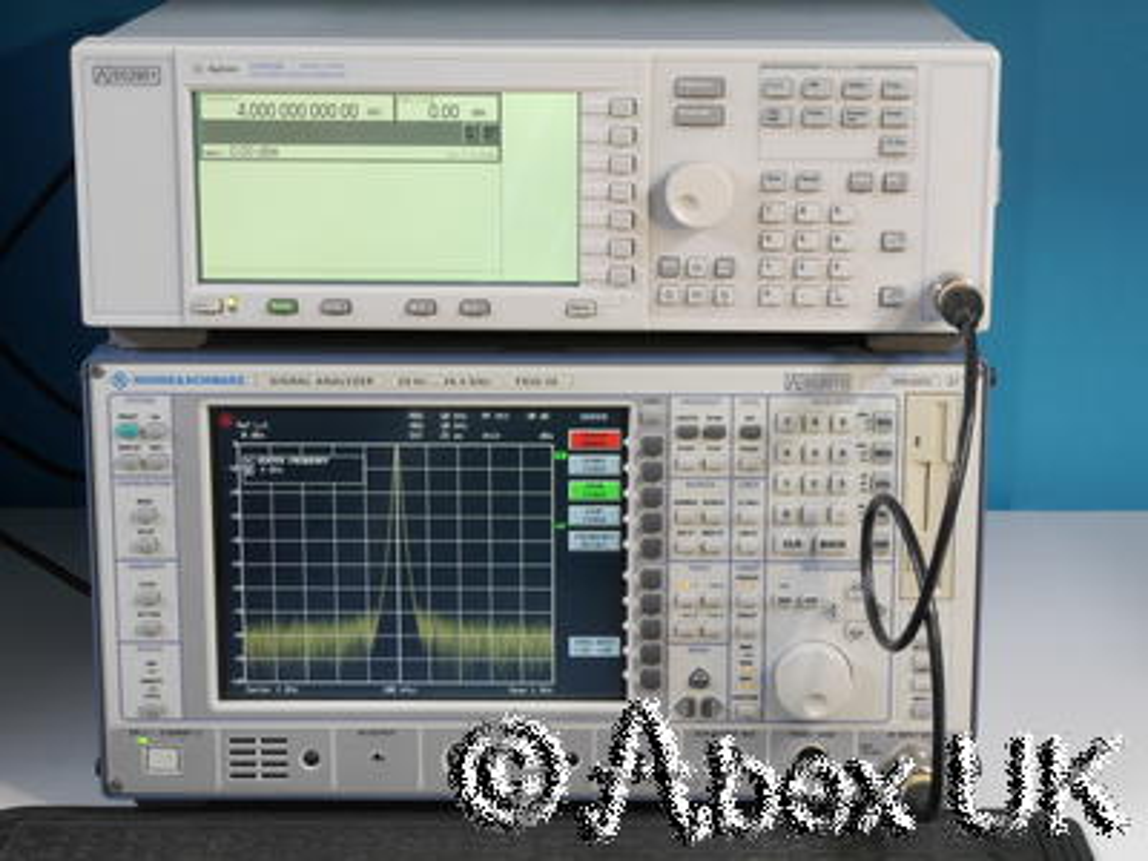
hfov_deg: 24.4
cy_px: 430
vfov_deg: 18.4
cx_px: 574
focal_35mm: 80
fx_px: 2653
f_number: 22
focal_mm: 40
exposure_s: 1/1.3
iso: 800
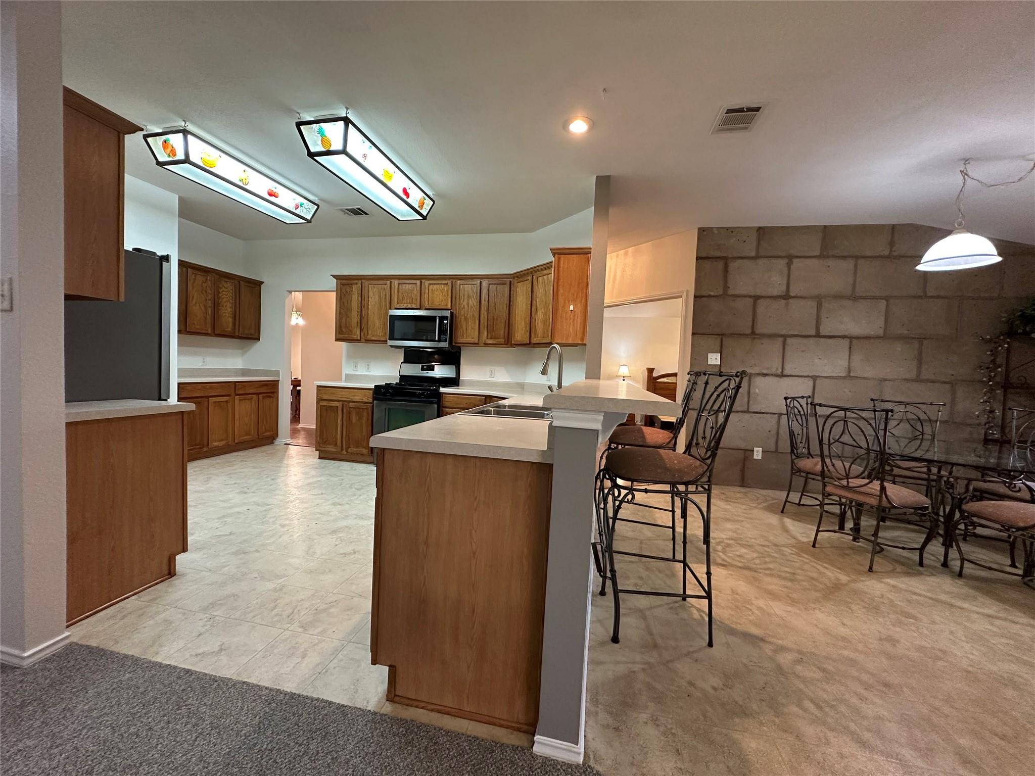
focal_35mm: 14
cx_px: 518
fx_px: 419
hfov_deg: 102.1
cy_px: 388
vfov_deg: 85.7
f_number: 2.2
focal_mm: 2.22
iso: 400
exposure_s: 1/60
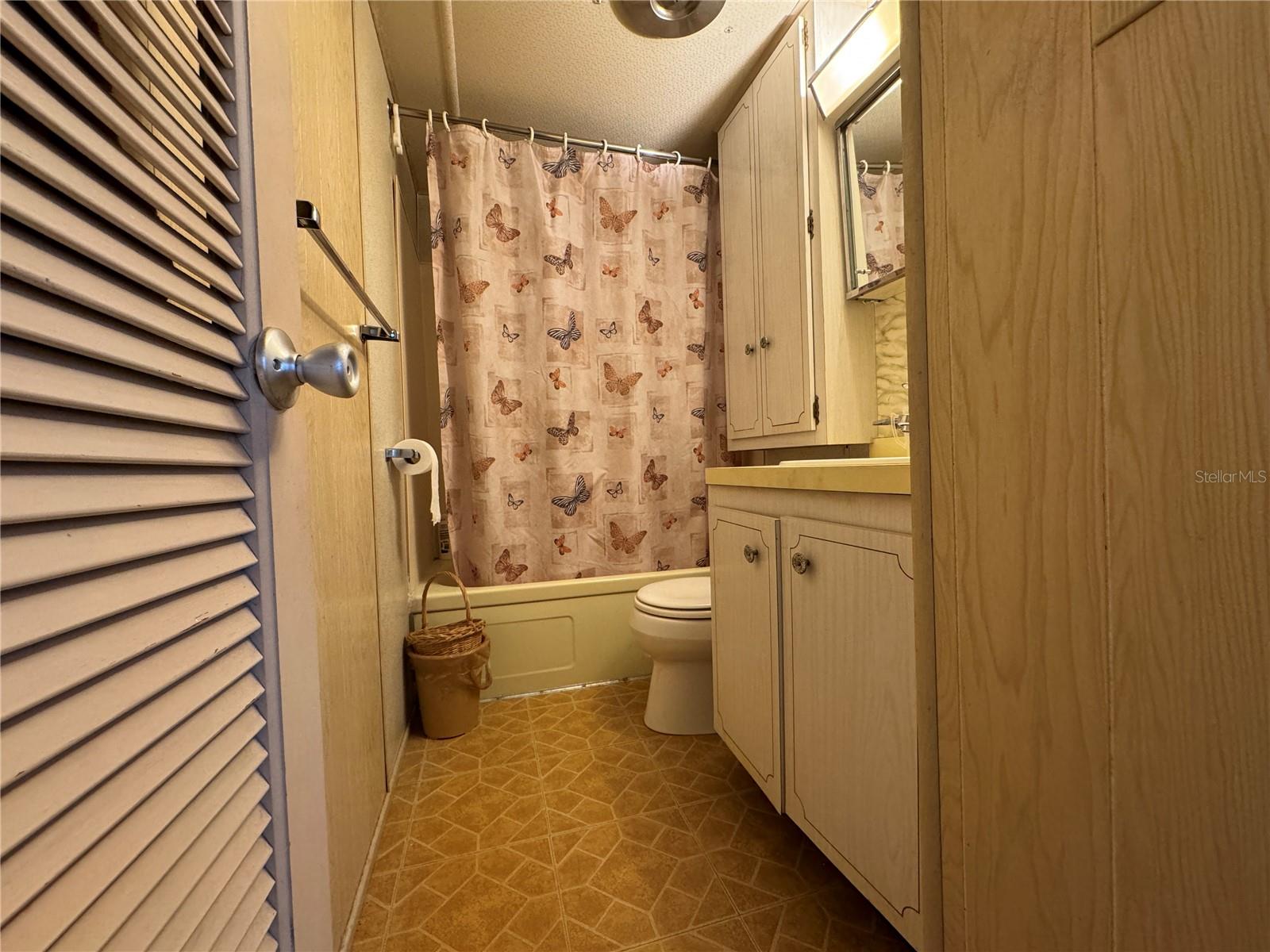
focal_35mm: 14
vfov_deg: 85.7
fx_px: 514
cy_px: 476
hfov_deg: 102.1
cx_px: 635
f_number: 2.2
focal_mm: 2.22
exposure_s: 1/60
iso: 400
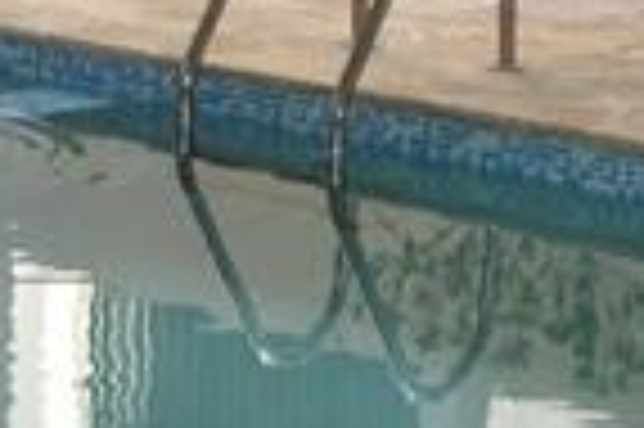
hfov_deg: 11.8
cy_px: 291
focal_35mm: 167
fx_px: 2984
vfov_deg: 8.2
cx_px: -293
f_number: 4
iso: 110
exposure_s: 1/125
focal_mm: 18
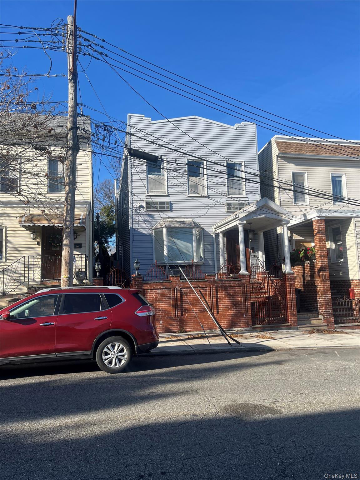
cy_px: 240
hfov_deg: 53.1
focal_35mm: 26
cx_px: 180
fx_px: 361
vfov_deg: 67.3
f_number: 1.6
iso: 50
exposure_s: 1/2358
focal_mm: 5.1
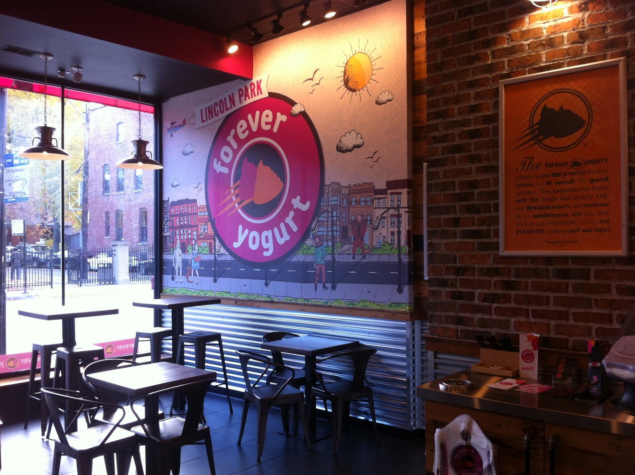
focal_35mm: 35
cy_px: 238
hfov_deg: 52.7
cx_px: 318
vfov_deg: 40.6
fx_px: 641
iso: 80
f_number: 2.8
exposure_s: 1/33
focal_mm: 3.85
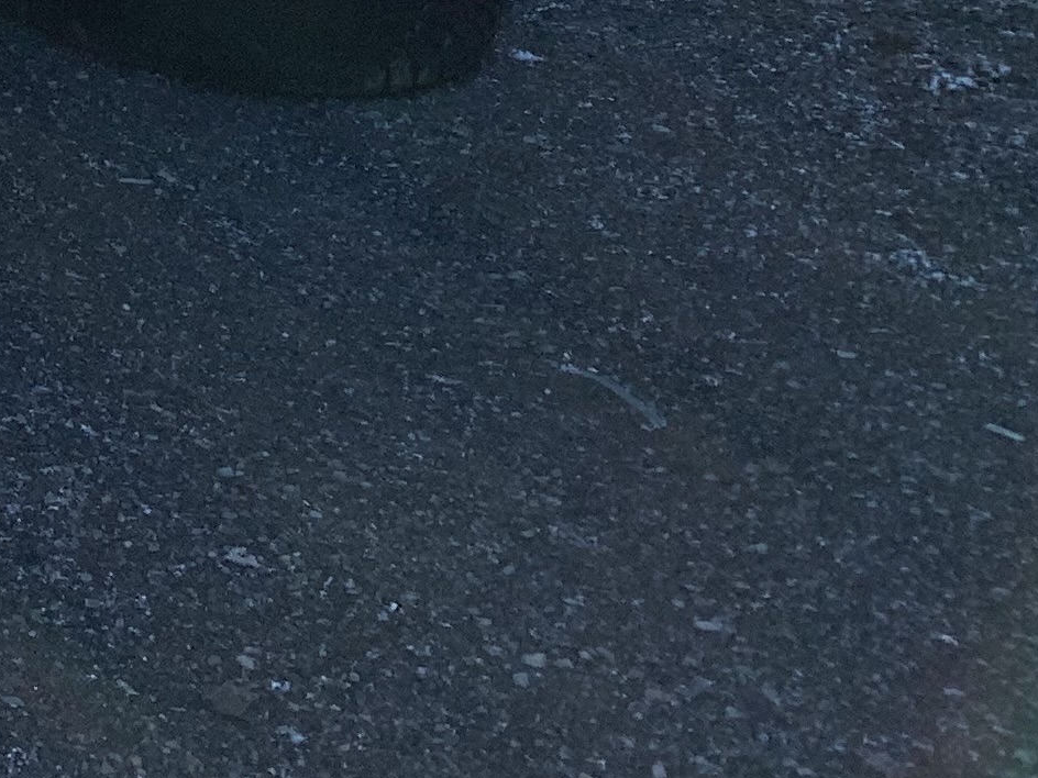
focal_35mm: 111
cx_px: -904
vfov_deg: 11.9
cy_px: -774
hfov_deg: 15.1
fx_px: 3328
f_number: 1.8
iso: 25
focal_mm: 4.25
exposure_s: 1/701
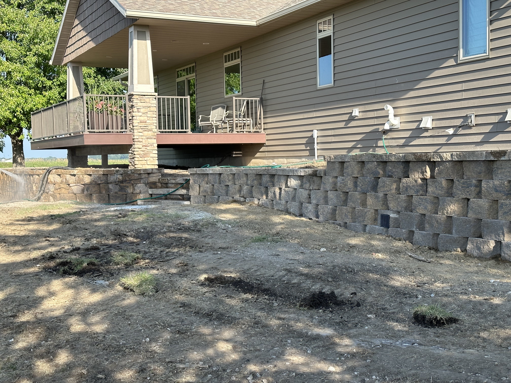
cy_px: 192
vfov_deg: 30.3
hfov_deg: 39.7
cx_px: 256
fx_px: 709
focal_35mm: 48
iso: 64
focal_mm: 6.86
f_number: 1.78
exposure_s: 1/1030
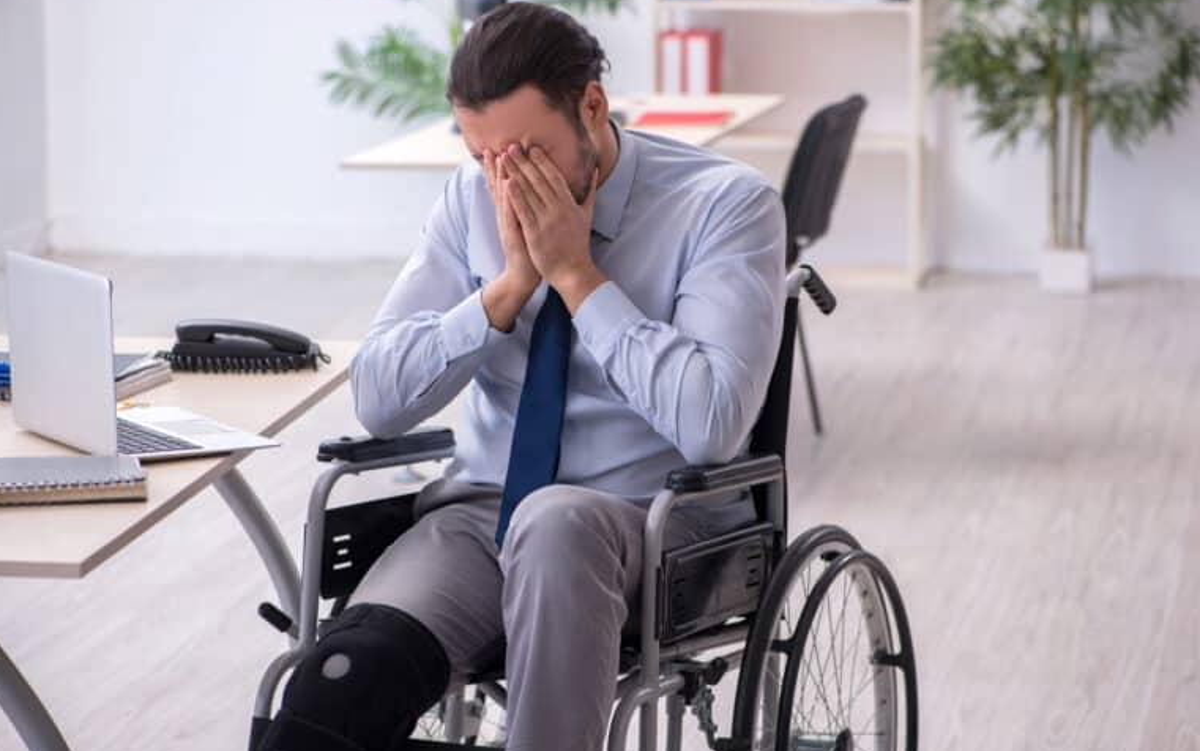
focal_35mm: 108
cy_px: 383
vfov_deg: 12.1
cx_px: 596
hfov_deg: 19.3
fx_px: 3533
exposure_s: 1/100
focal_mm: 105
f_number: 5
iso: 100
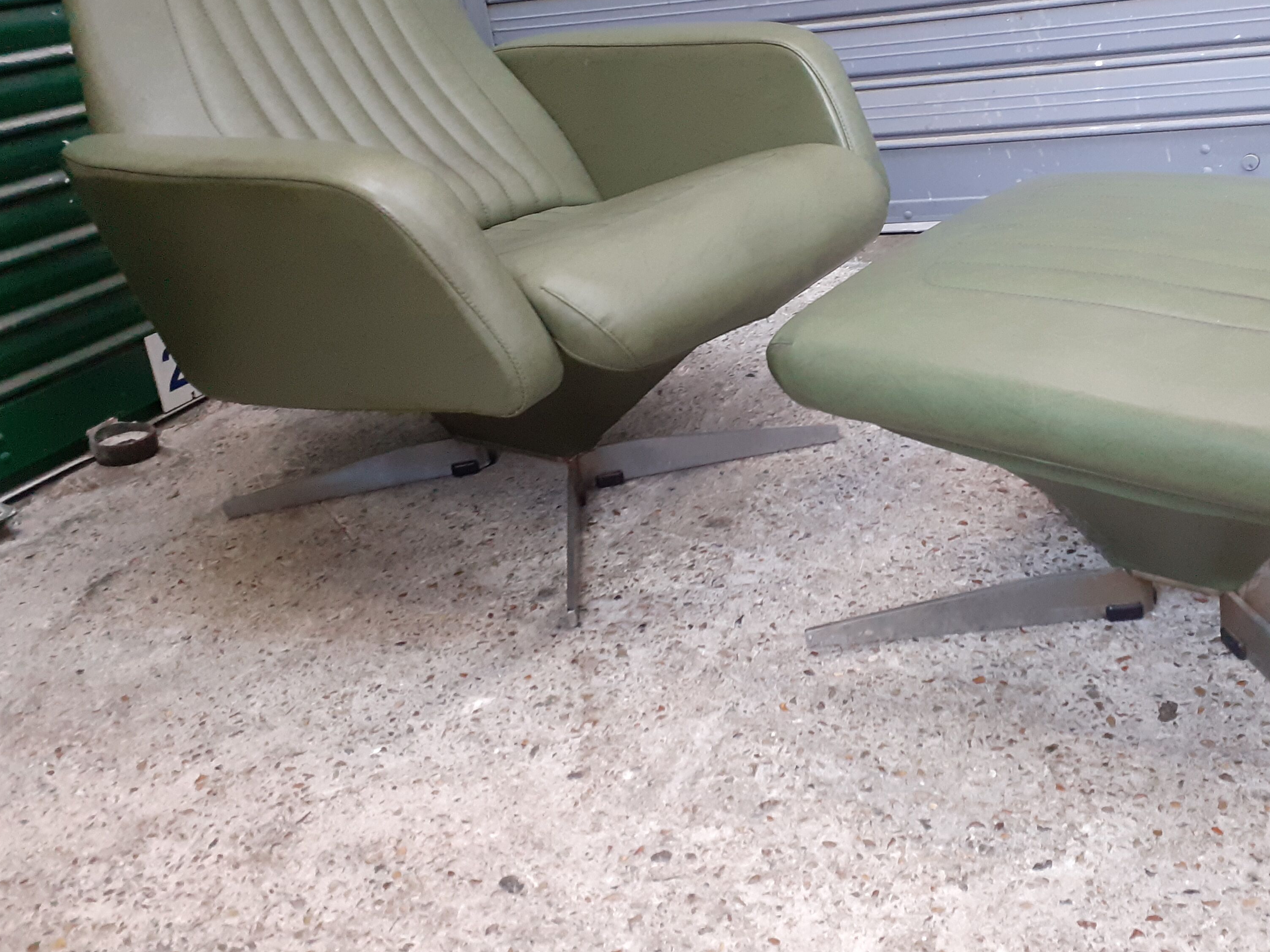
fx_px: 1357
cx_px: 803
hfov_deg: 49.6
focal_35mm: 37
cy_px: 312
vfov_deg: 38.2
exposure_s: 1/33
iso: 250
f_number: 1.9
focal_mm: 3.6
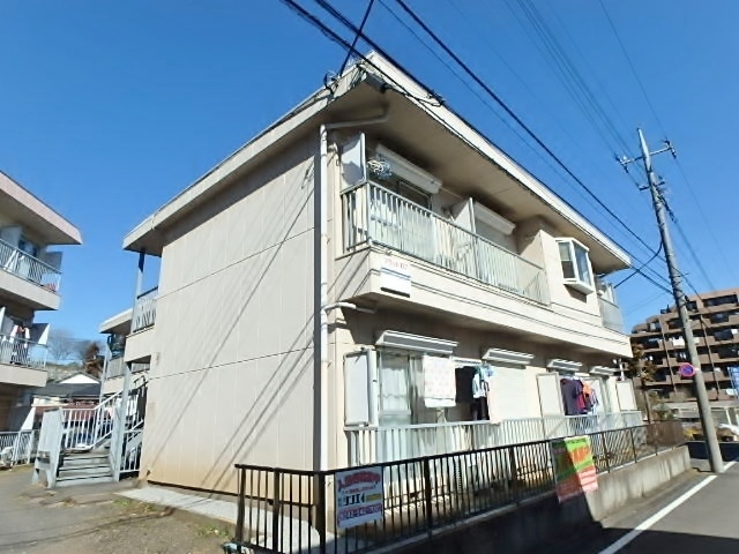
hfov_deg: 79.0
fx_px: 448
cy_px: 277
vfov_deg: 63.4
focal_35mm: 21
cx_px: 370
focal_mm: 3.7
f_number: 6
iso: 125
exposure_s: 1/500
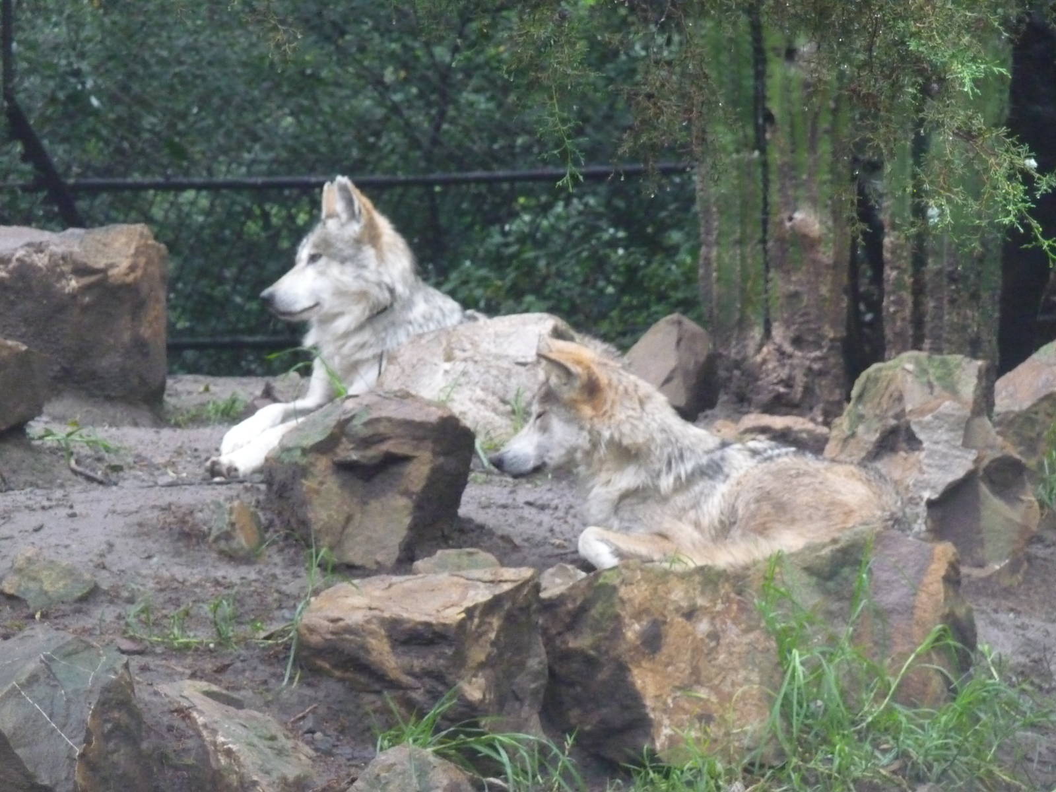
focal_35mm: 238
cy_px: 396
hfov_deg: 8.3
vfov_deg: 6.2
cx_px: 528
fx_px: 7260
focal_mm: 40.9
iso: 800
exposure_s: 1/80
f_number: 4.9
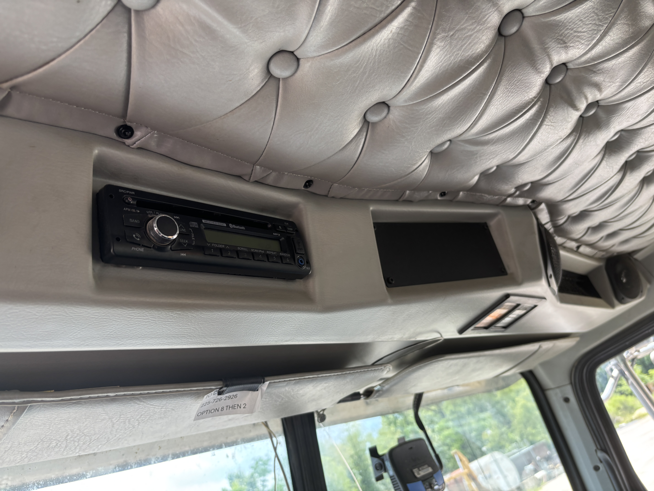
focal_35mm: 26
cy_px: 246
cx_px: 327
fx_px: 491
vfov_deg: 53.1
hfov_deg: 67.3
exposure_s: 1/130
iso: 32
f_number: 1.6
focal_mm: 5.96
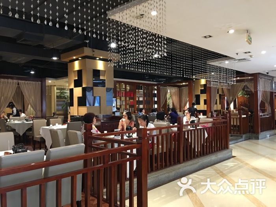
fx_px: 231
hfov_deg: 61.7
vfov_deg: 48.2
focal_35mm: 29
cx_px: 138
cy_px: 104
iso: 100
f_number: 2.2
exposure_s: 1/8
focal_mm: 4.15
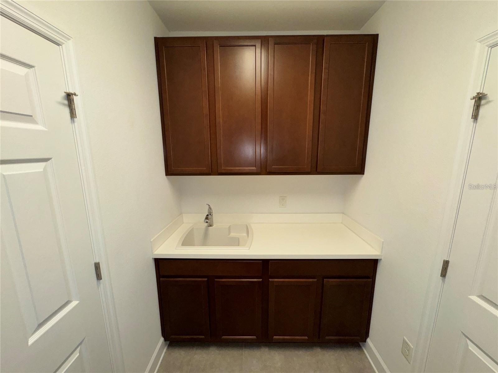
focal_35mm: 14
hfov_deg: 102.1
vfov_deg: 85.7
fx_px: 201
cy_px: 186
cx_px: 249
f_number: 2.2
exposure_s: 1/120
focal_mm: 2.22
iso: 100
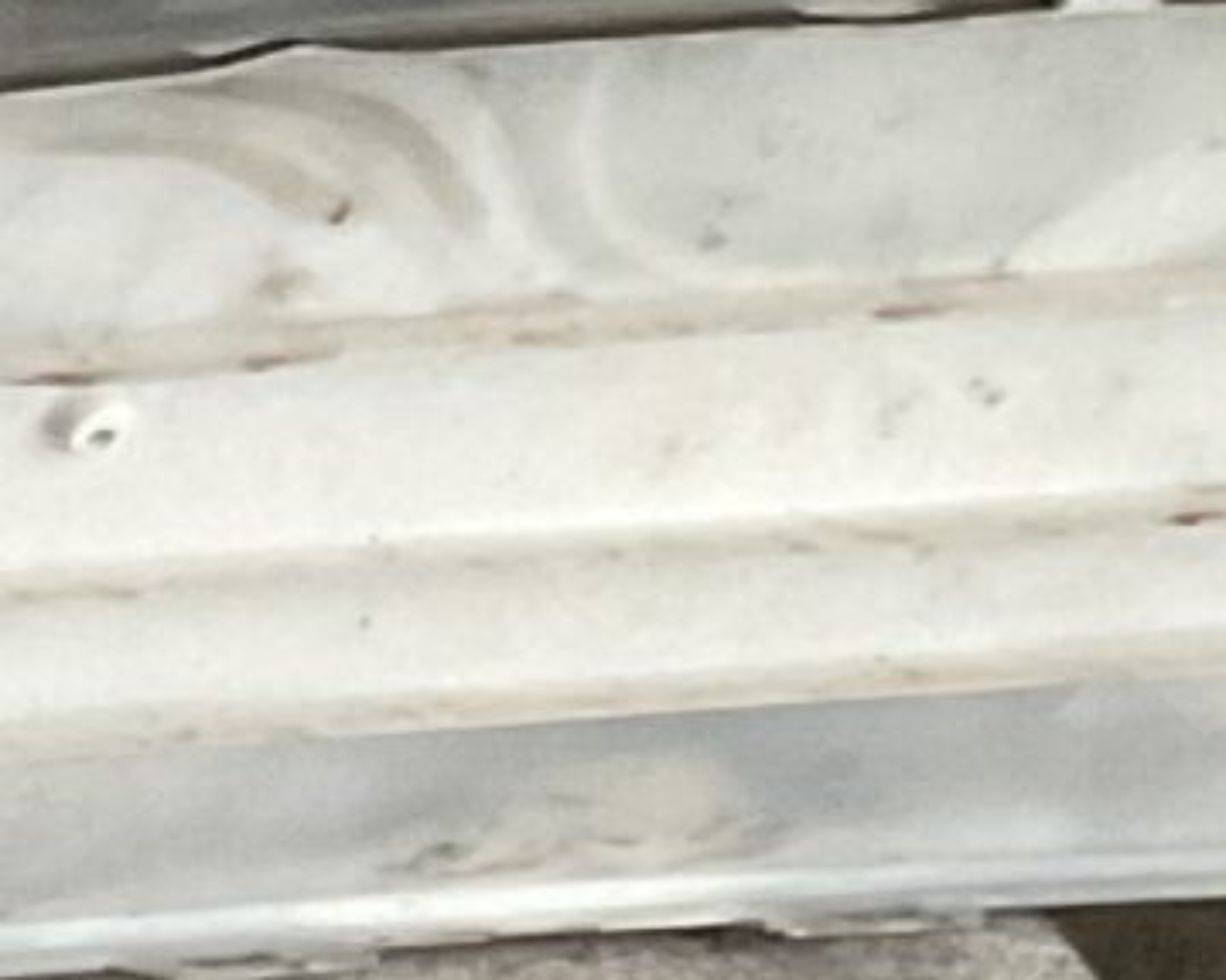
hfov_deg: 8.2
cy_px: 1004
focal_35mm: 202
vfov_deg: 7.6
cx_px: -2350
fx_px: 7328
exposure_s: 1/60
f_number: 1.8
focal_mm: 3
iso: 125
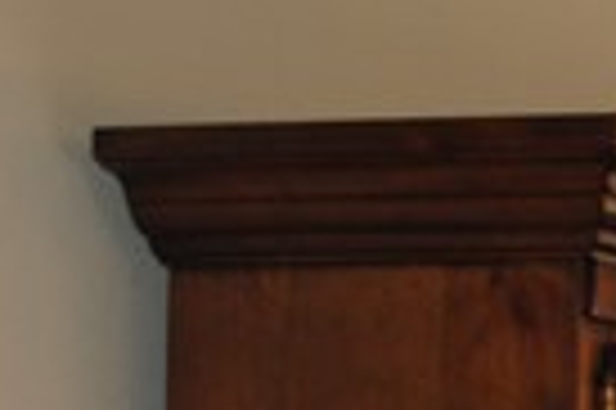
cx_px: 1954
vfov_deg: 6.1
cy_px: 964
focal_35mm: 214
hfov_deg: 8.0
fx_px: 3657
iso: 200
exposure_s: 1/80
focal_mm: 18
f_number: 3.5
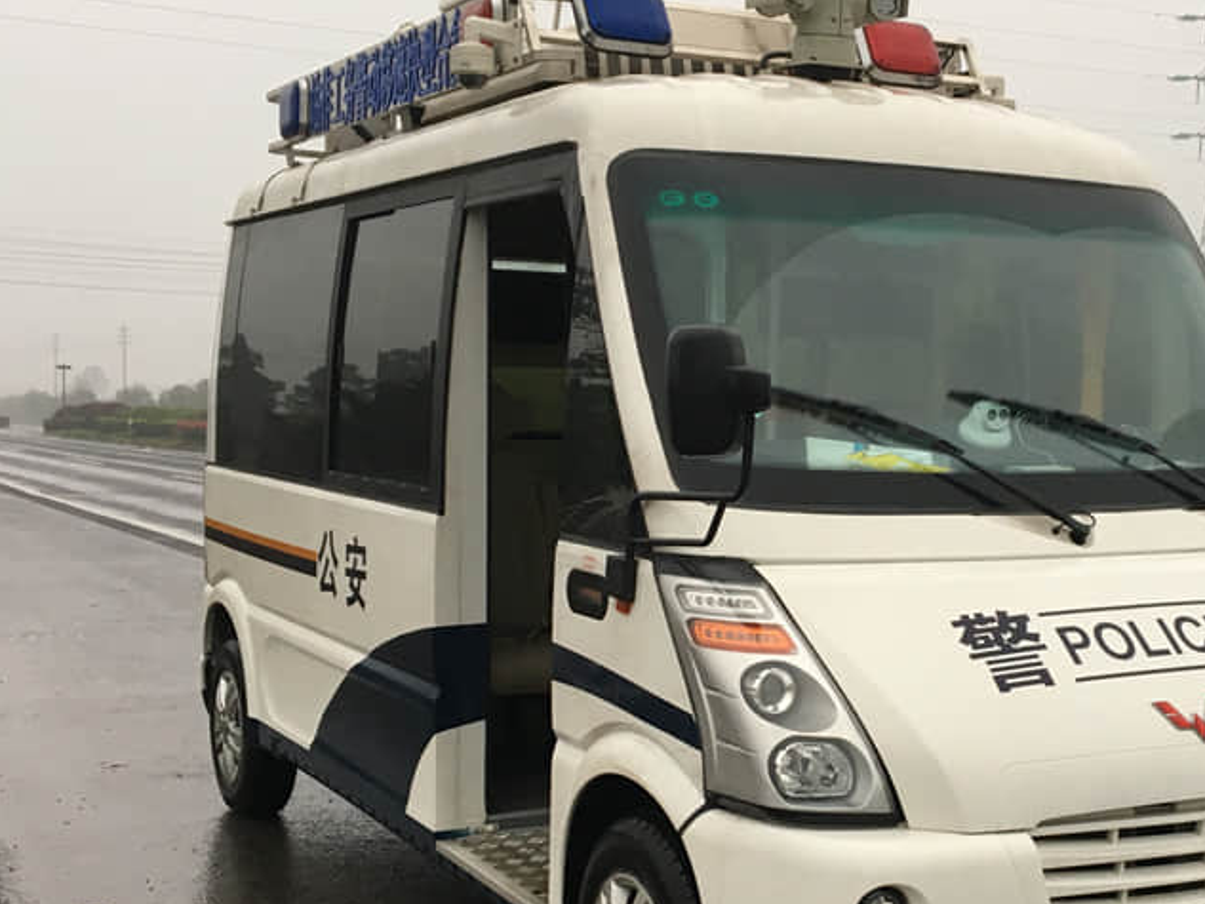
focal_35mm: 55
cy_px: 565
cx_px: 817
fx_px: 1915
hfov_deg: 34.6
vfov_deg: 26.5
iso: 32
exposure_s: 1/33
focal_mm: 4.15
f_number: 2.2
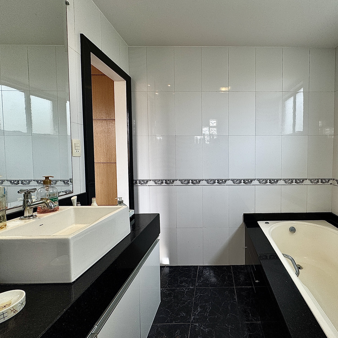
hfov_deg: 81.8
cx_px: 218
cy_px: 165
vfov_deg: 84.0
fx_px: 188
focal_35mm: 17
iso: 80
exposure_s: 1/120
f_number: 2.2
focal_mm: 2.22
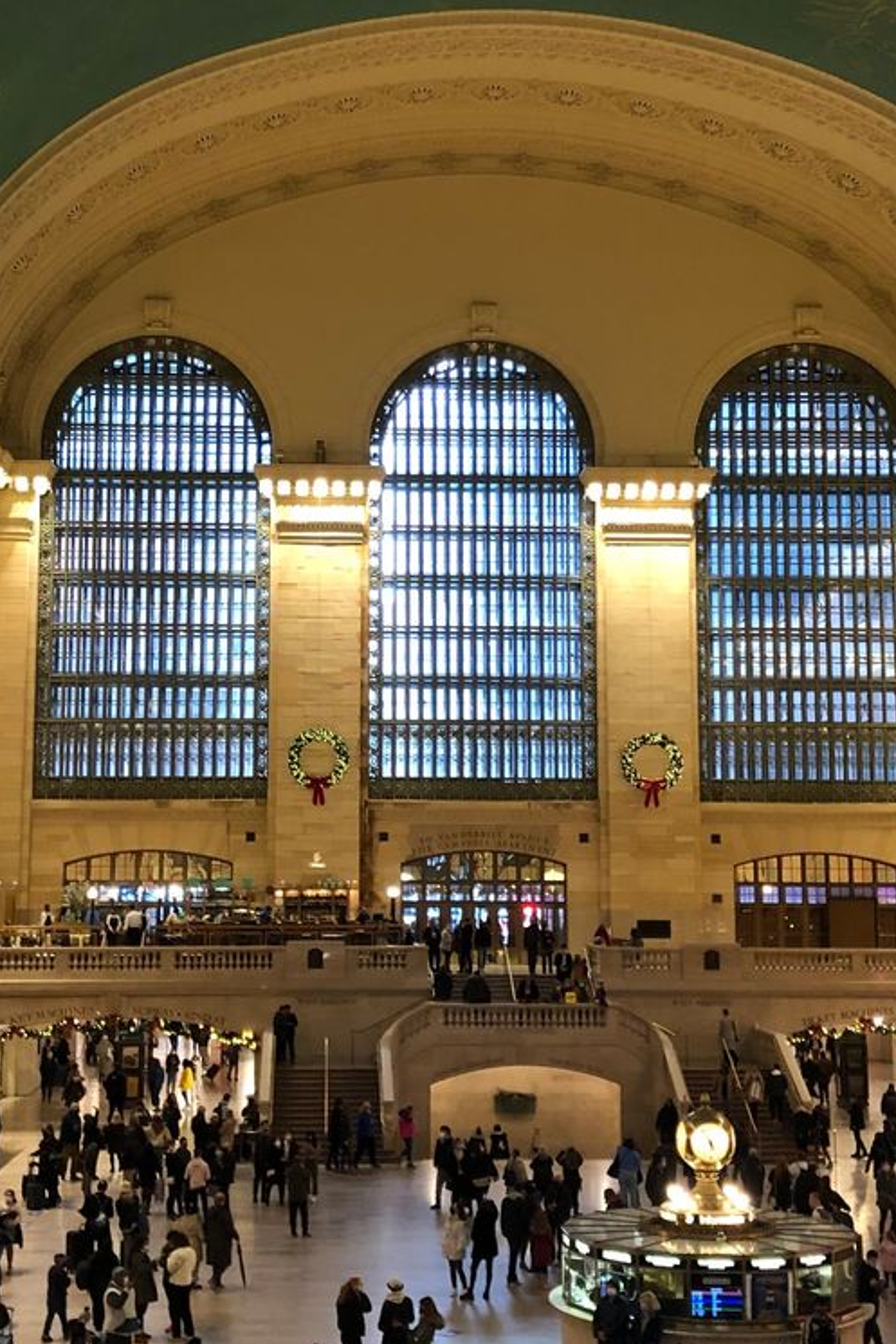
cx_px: 398
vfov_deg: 48.4
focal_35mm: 40
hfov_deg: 33.4
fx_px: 1493
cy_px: 660
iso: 100
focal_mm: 4
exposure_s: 1/13
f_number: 1.8
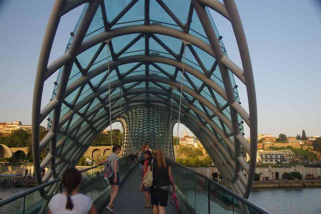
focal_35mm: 33
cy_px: 107
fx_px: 294
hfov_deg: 57.2
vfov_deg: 40.0
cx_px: 160
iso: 100
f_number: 6.3
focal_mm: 21.9
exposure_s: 1/30
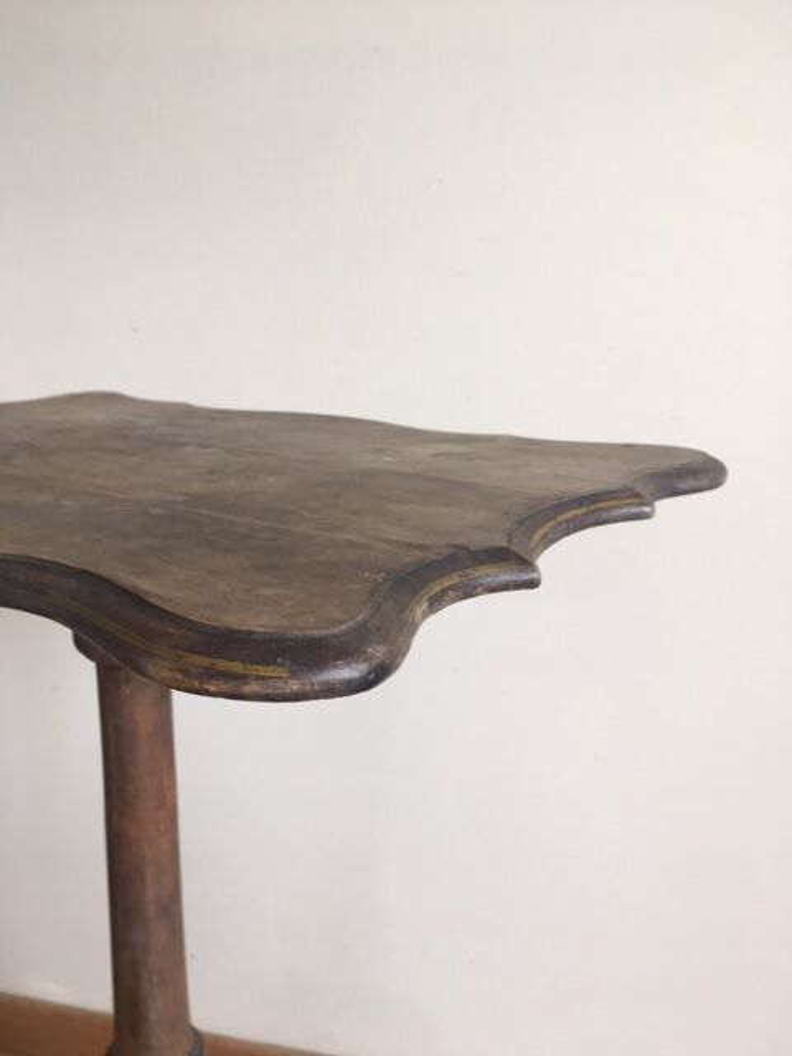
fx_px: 885
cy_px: 528
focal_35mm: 29
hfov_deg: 48.2
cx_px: 396
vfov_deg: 61.7
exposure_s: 1/50
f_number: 2.2
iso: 32
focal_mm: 4.15
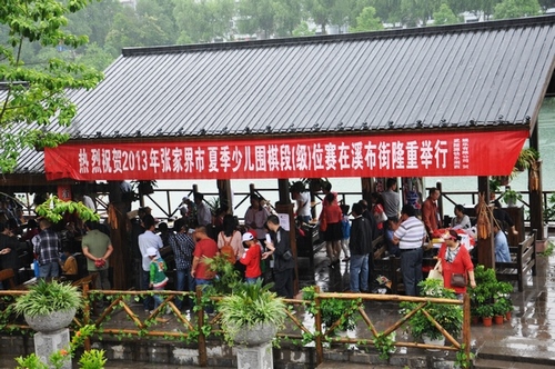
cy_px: 184
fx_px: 1039
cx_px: 278
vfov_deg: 20.1
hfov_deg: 29.9
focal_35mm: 68
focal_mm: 45
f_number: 4.8
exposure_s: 1/30
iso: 250
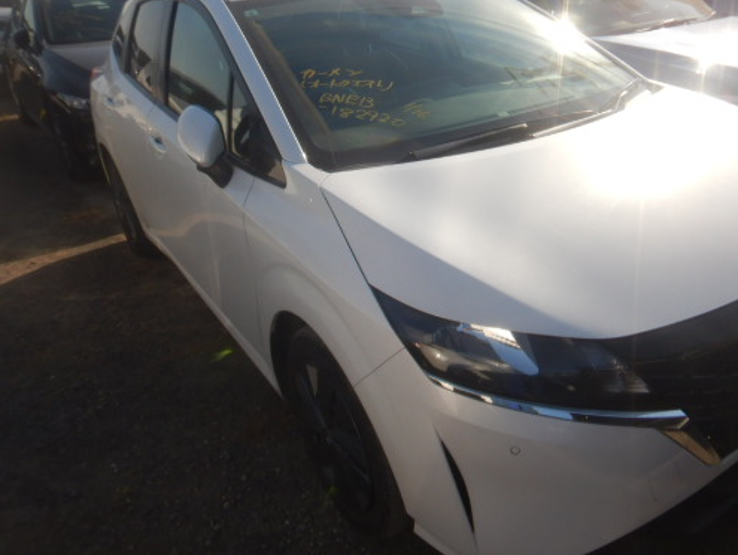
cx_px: 458
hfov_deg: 57.7
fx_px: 661
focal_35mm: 31
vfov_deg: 45.4
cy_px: 245
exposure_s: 1/640
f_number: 2.8
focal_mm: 4.3
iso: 125
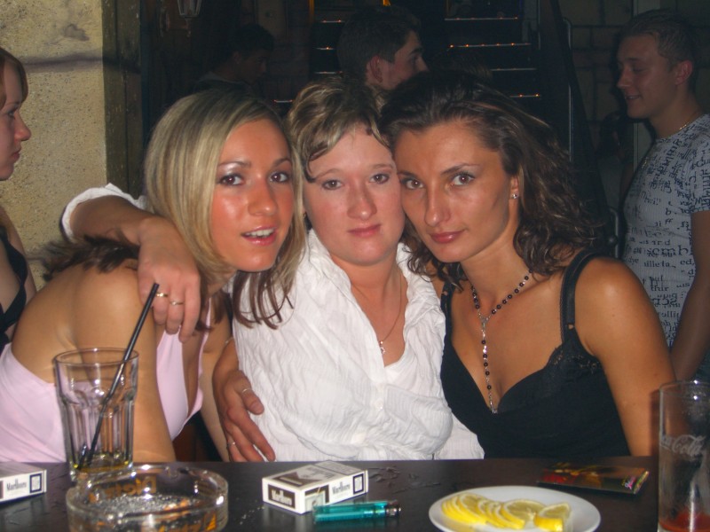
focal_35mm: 57
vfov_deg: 25.7
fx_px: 1169
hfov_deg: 33.8
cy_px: 266
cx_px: 355
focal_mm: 11.8
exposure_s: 1/60
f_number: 3.6
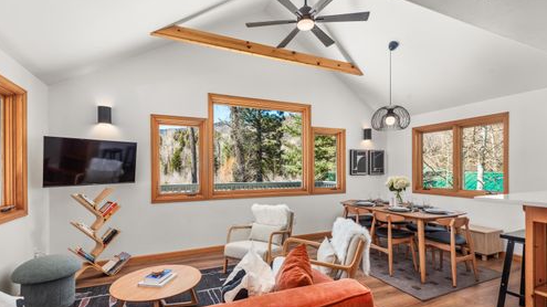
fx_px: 261
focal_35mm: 18
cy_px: 171
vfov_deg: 60.8
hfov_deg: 92.7
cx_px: 273
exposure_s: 1/30
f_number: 7.1
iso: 400
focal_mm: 17
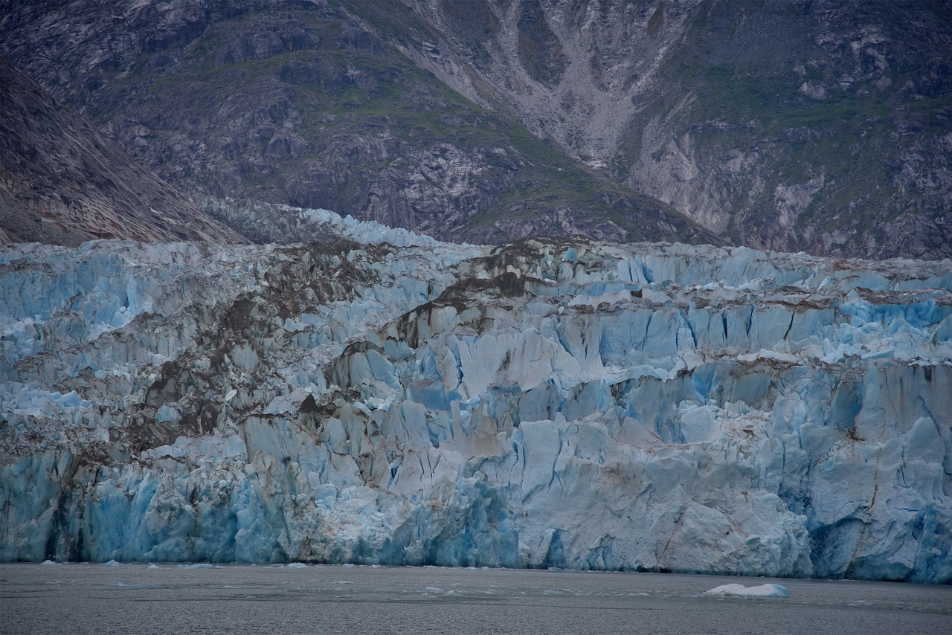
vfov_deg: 11.4
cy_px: 318
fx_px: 3174
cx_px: 476
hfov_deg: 17.1
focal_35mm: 120
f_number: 5
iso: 100
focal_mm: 120
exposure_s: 1/250
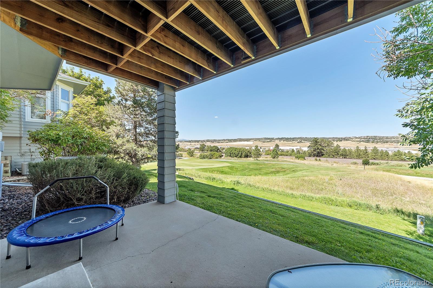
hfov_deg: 112.6
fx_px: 144
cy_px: 144
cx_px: 216
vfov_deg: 90.0
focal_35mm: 12
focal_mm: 8
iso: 125
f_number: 8
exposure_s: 1/125
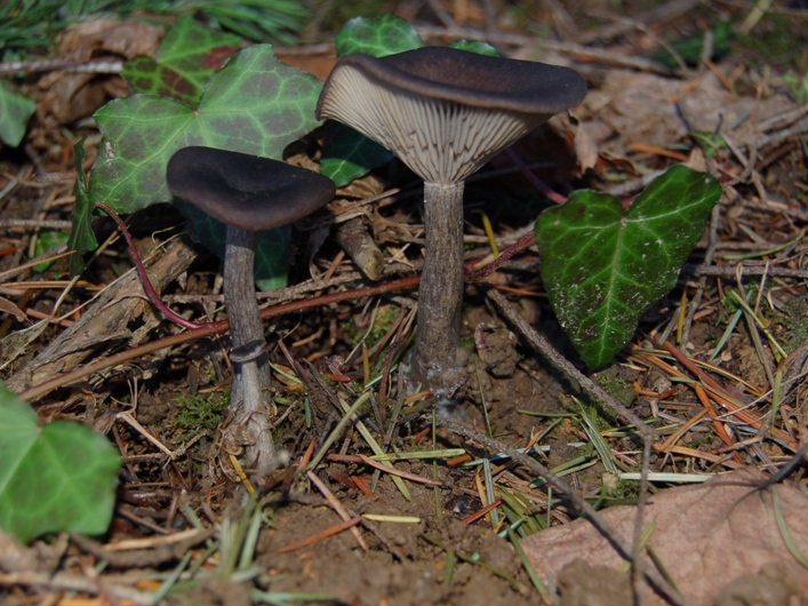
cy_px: 303
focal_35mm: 62
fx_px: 1447
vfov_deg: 23.6
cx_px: 411
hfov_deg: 31.2
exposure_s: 1/60
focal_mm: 38
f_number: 5
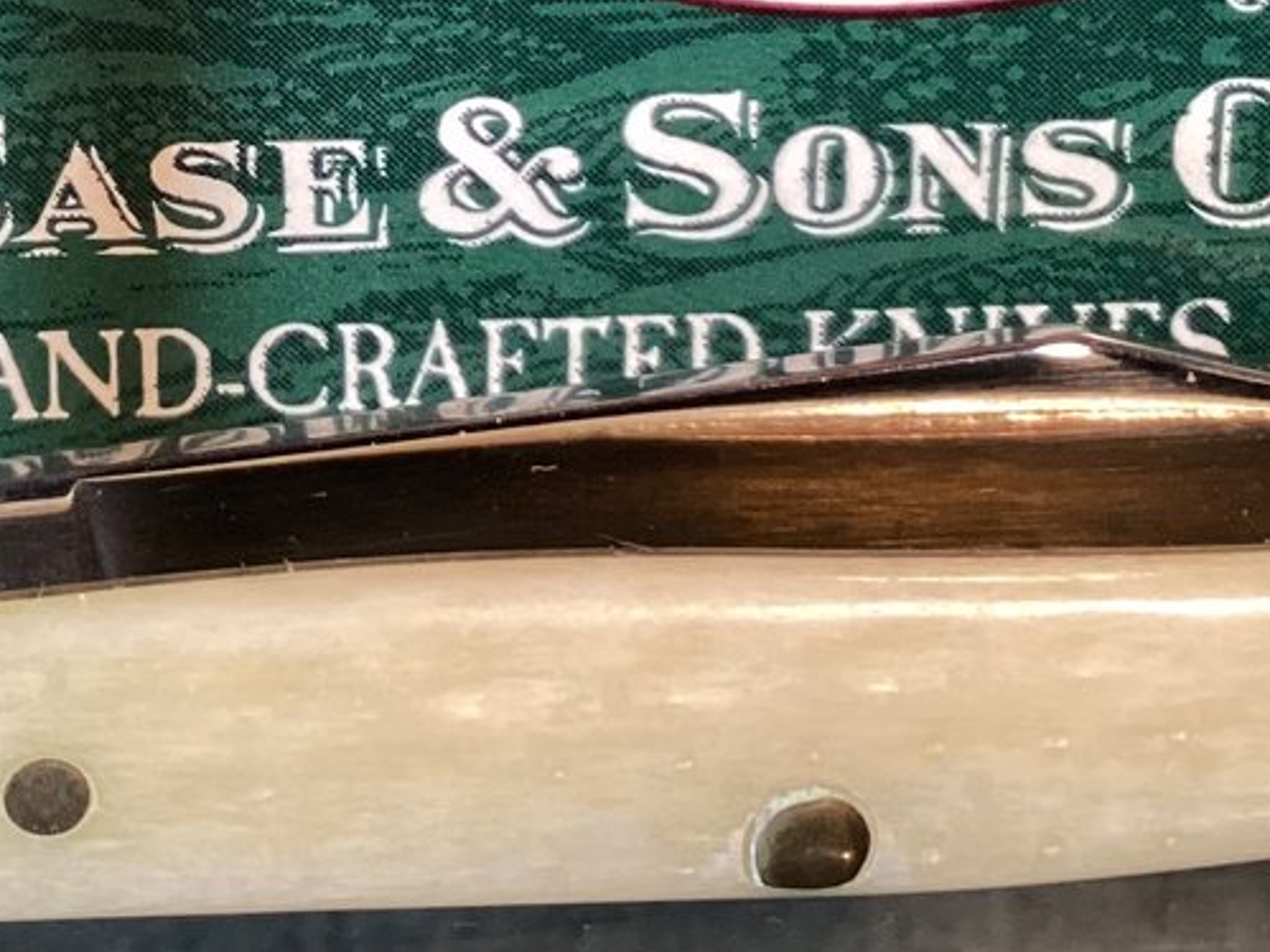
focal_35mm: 94
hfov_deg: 20.6
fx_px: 3448
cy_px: 123
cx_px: 258
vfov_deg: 15.6
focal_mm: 3.3
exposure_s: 1/40
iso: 320
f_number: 2.4
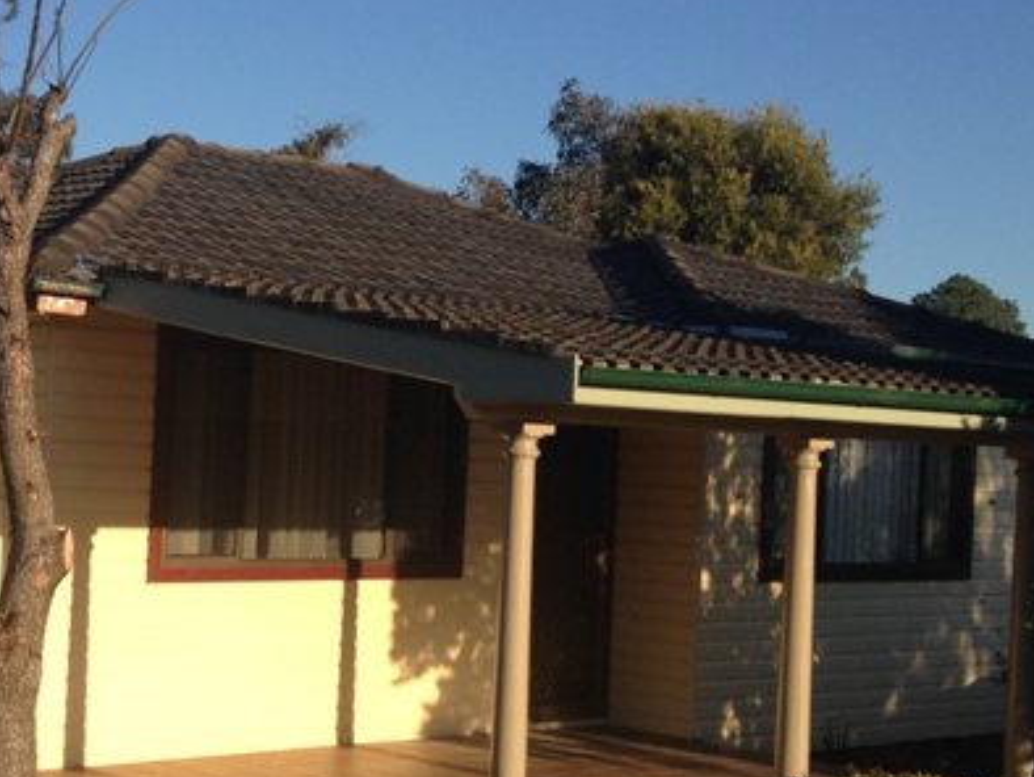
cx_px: 118
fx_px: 2003
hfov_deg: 28.0
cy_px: 423
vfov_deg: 21.9
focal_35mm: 67
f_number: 2.4
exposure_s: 1/1232
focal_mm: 4.12
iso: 50
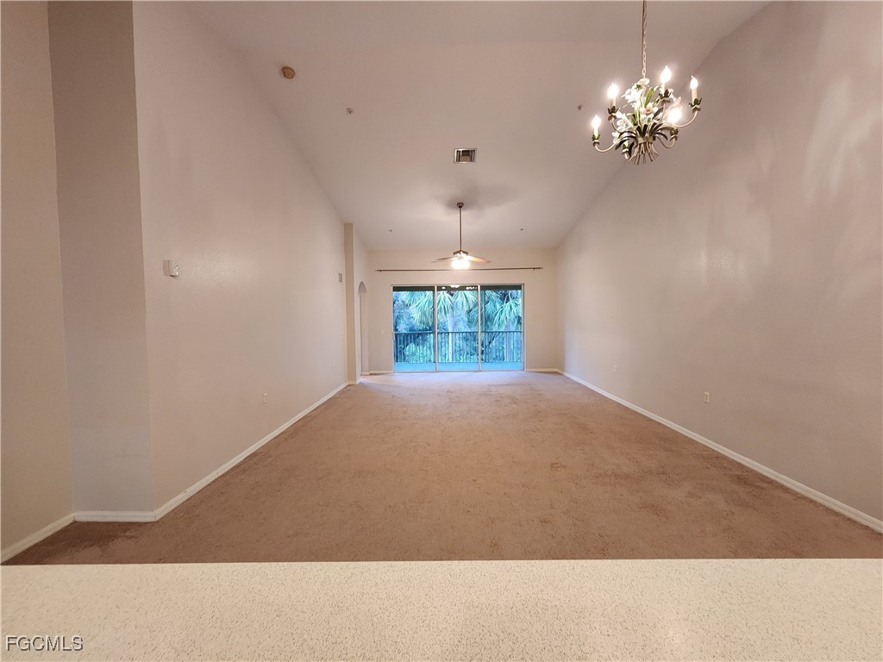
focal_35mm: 13
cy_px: 331
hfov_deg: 106.2
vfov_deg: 89.9
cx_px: 442
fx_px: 332
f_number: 2.2
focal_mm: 2.2
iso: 320
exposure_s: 1/40
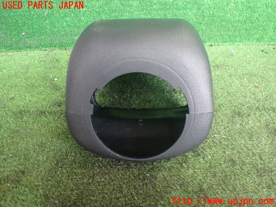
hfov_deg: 60.0
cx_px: 138
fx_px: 239
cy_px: 104
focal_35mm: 30
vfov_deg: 46.8
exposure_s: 1/125
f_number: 2.3
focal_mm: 5.4
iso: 800
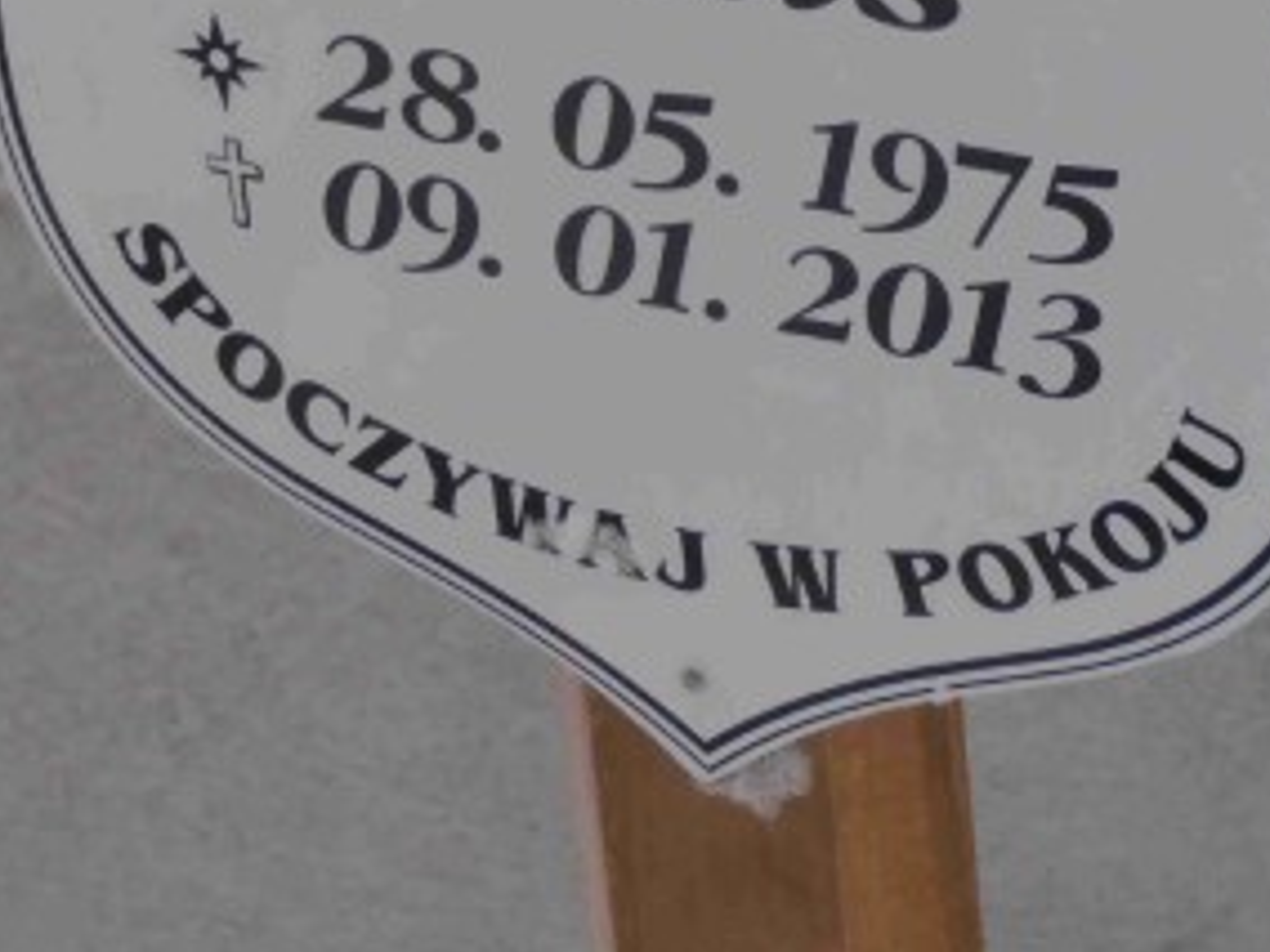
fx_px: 9172
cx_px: 617
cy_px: -27
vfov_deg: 5.9
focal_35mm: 250
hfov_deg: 7.9
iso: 80
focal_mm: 19.64
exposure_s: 1/320
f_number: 5.5
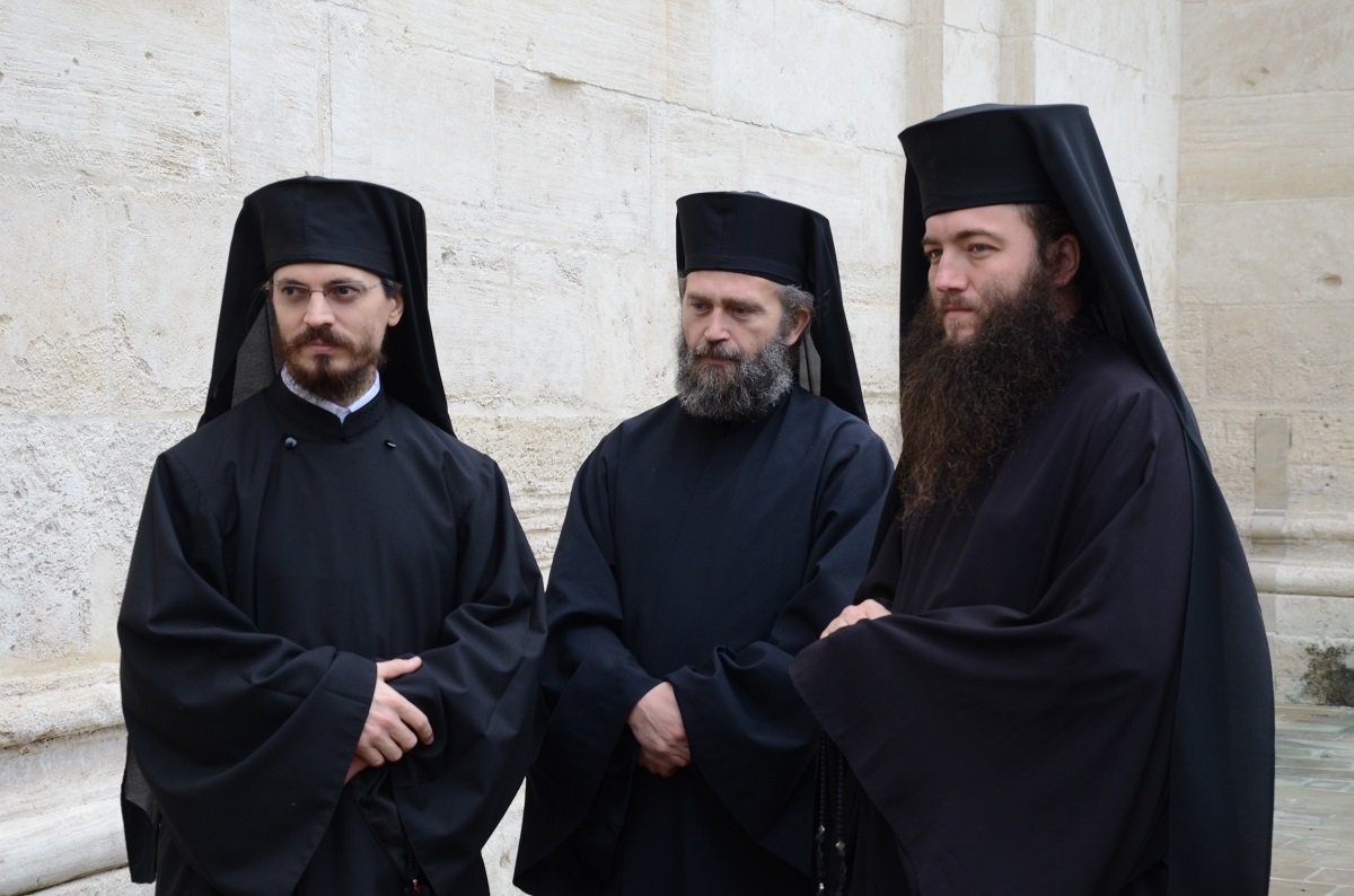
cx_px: 677
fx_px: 2814
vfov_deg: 18.1
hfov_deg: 27.1
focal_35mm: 75
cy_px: 448
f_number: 7.1
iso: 500
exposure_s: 1/60
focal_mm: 50
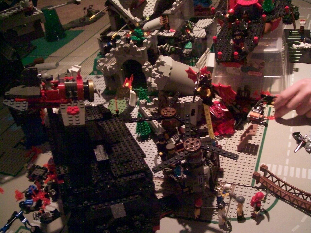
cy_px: 116
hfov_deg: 51.4
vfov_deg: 39.6
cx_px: 156
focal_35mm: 36
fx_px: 323
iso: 160
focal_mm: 6
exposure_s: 1/8
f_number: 2.7
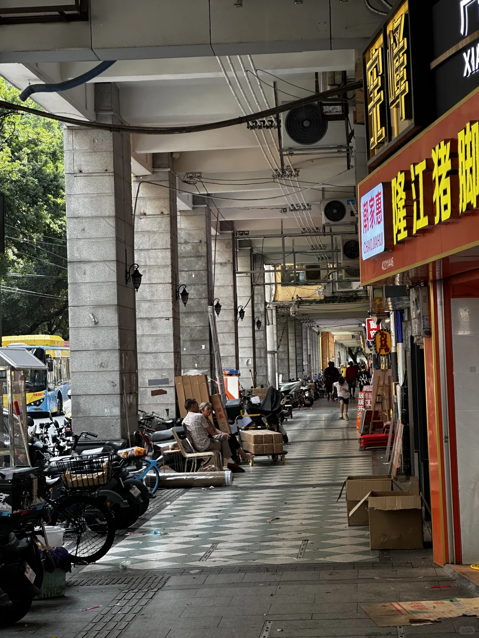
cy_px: 319
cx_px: 240
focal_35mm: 77
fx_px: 1421
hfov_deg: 19.1
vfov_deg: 25.3
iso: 80
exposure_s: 1/99
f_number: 2.8
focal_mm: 9
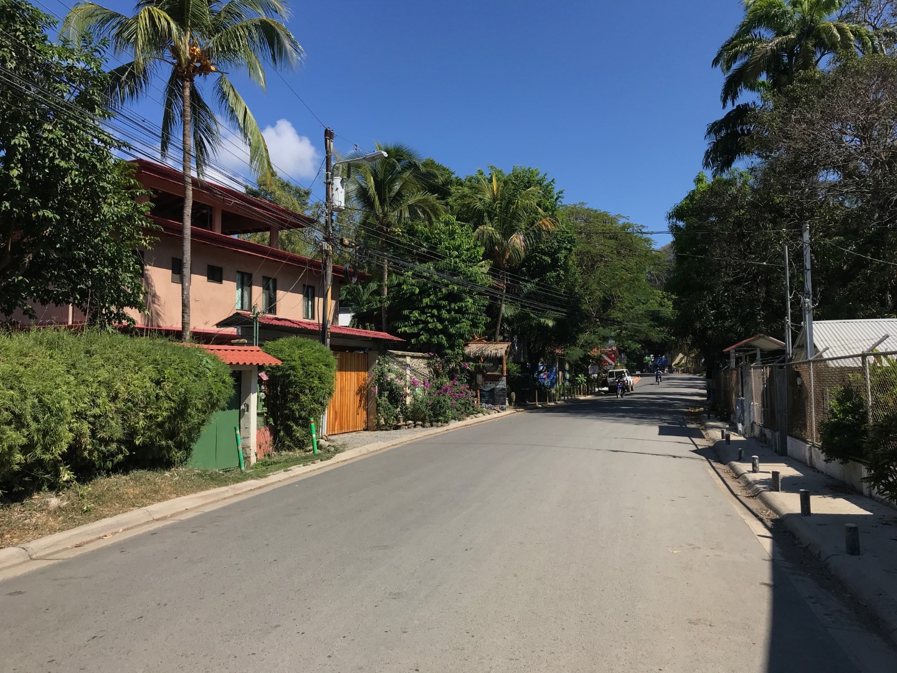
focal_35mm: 28
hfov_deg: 63.4
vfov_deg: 49.7
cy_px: 336
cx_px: 448
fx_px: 726
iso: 20
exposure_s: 1/1808
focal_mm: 3.99
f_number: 1.8
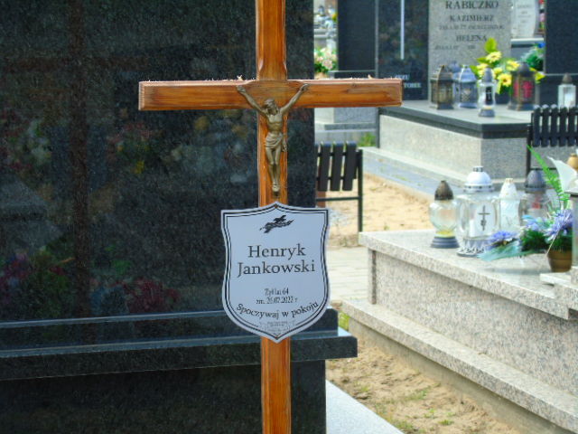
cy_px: 217
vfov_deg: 15.7
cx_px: 289
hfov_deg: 20.9
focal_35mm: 94
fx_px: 1570
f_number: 4.3
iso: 80
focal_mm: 17
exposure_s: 1/200
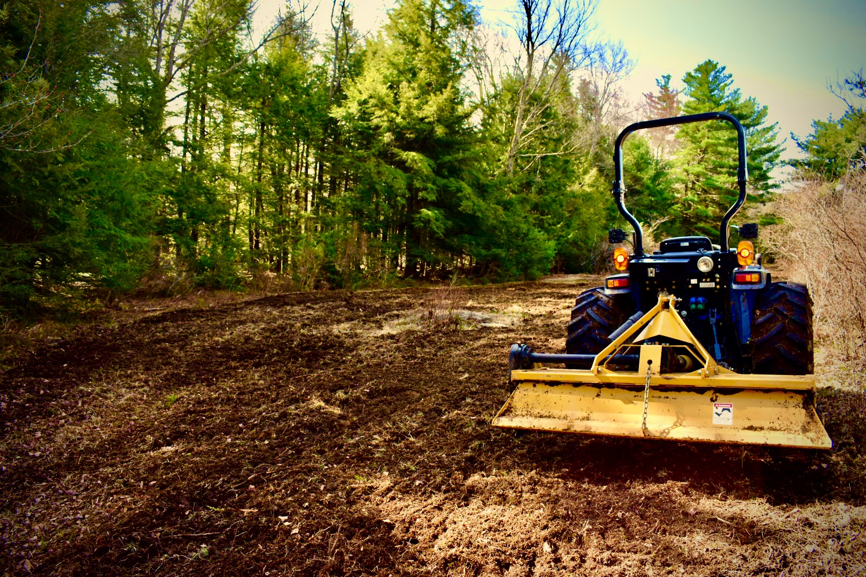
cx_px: 433
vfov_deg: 47.9
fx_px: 649
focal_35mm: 27
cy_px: 288
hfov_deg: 67.4
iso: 125
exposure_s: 1/125
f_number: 5.6
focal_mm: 18
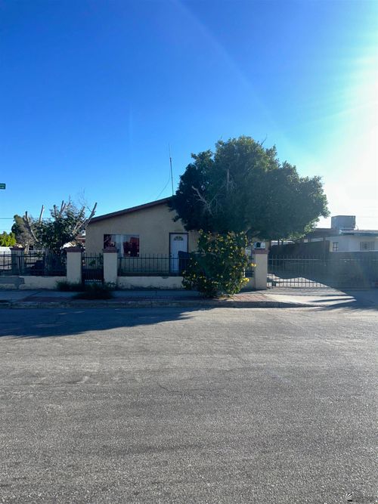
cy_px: 252
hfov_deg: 53.0
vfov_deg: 67.3
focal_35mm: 26
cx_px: 189
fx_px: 379
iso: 64
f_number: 1.5
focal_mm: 5.7
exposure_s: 1/4115
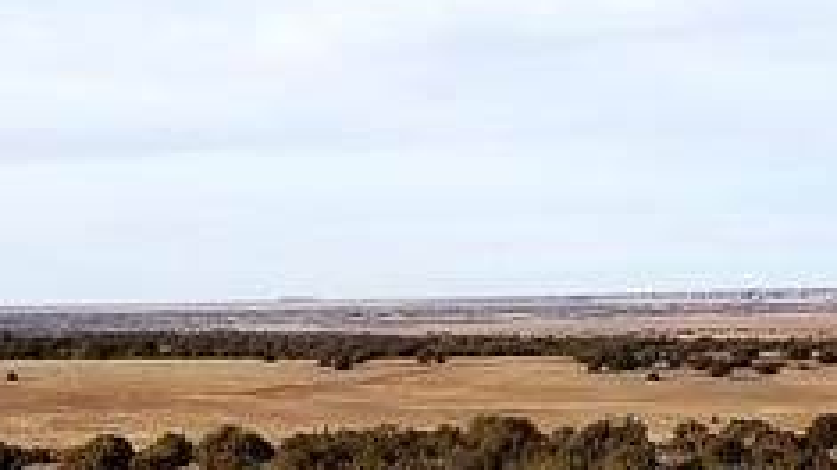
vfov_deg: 7.8
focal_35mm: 154
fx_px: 3417
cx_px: 399
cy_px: 584
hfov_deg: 14.0
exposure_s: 1/1916
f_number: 1.7
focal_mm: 4.25
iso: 50
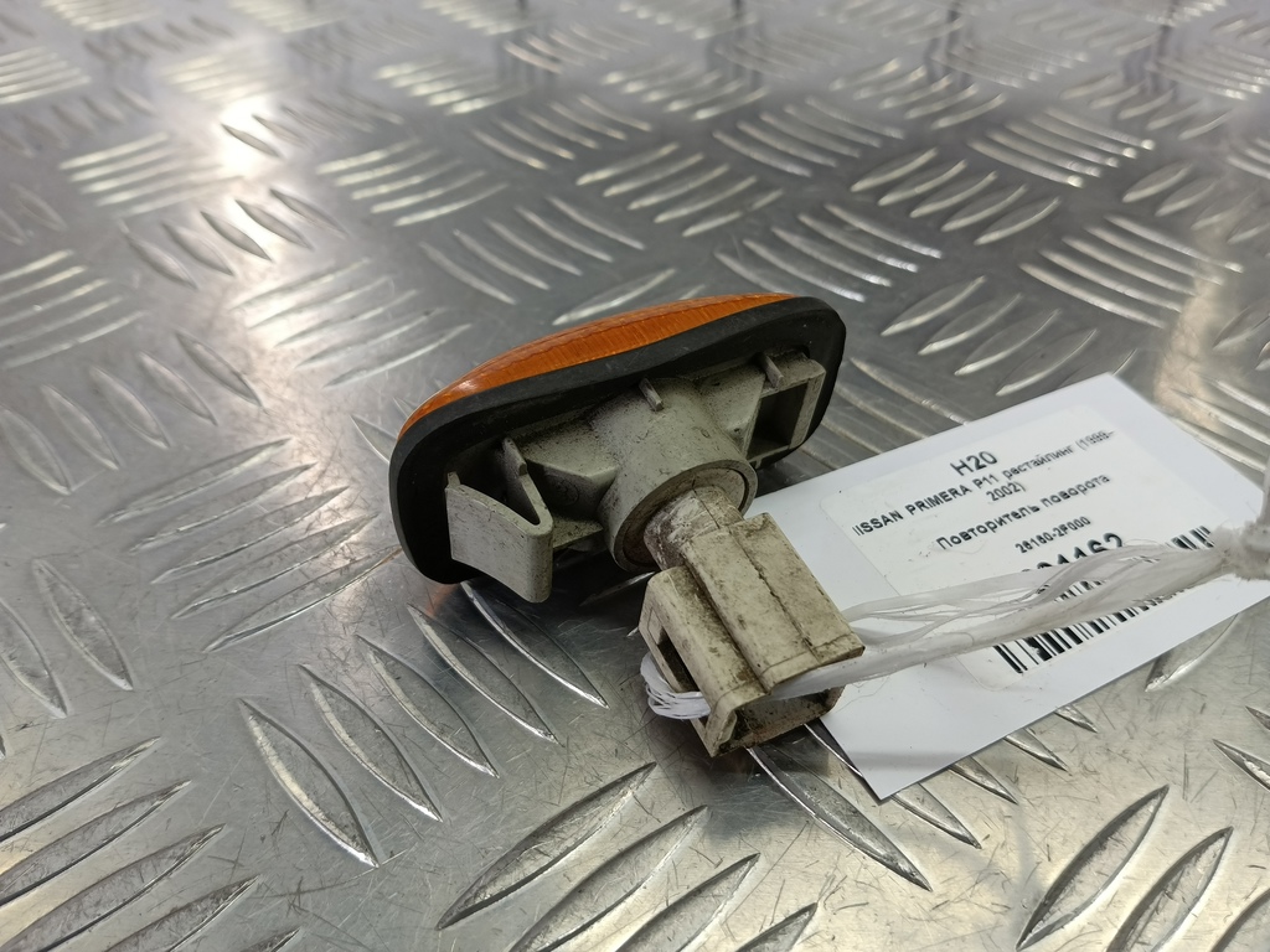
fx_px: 844
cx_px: 635
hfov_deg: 73.9
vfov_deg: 58.9
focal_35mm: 23
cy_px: 476
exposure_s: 1/50
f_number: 1.6
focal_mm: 4.11
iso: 105
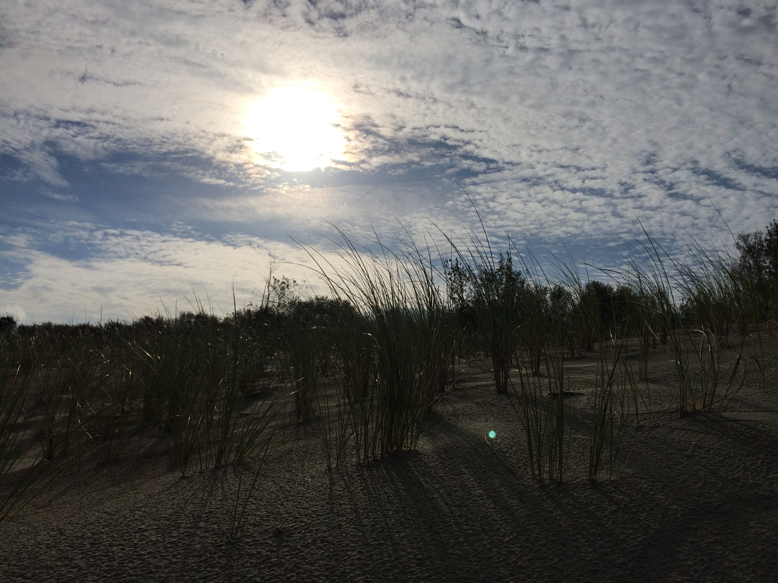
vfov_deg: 48.2
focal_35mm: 29
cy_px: 292
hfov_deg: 61.7
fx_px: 652
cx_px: 389
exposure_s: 1/20833
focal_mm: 4.15
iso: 32
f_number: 2.2
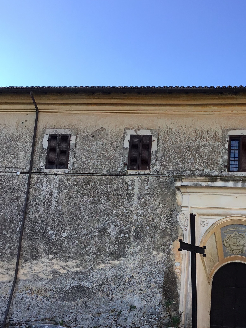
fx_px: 464
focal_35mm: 49
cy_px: 212
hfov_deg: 29.2
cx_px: 186
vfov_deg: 38.6
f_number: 2.4
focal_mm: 3.3
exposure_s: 1/424
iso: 25
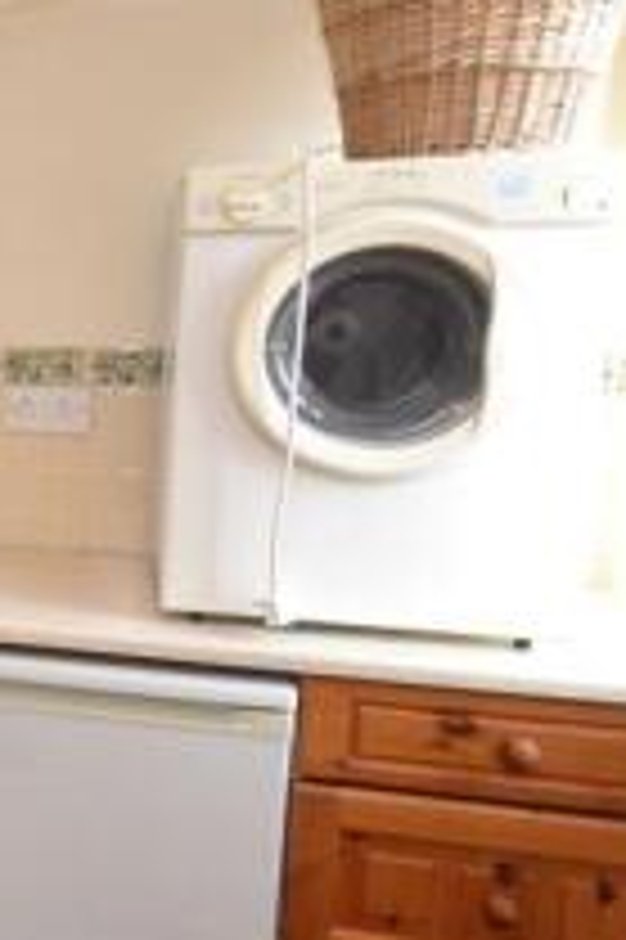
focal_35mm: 47
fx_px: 1228
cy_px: 443
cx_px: -507
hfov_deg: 20.3
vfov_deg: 41.9
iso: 400
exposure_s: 1/60
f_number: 4
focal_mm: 10
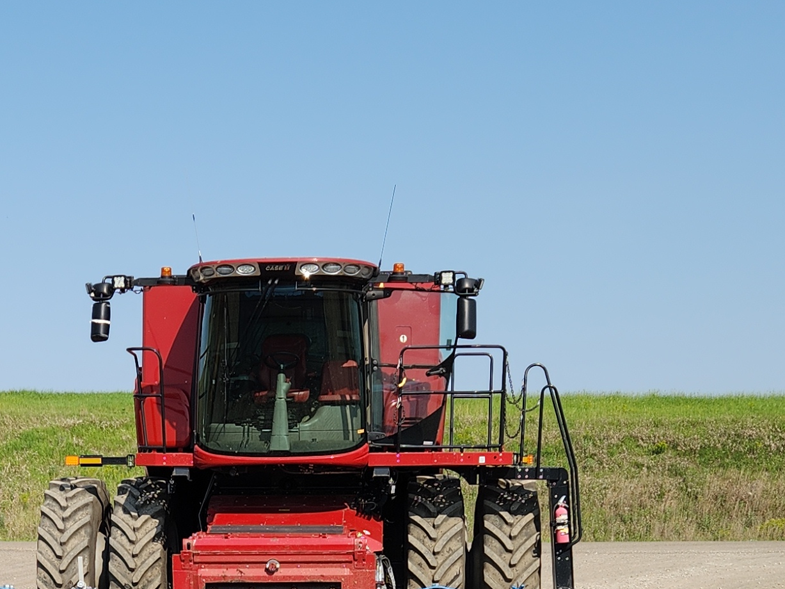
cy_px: 747
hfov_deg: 25.7
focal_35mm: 75
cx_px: 201
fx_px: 1701
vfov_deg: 18.4
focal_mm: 5.4
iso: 20
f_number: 1.8
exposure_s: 1/1946
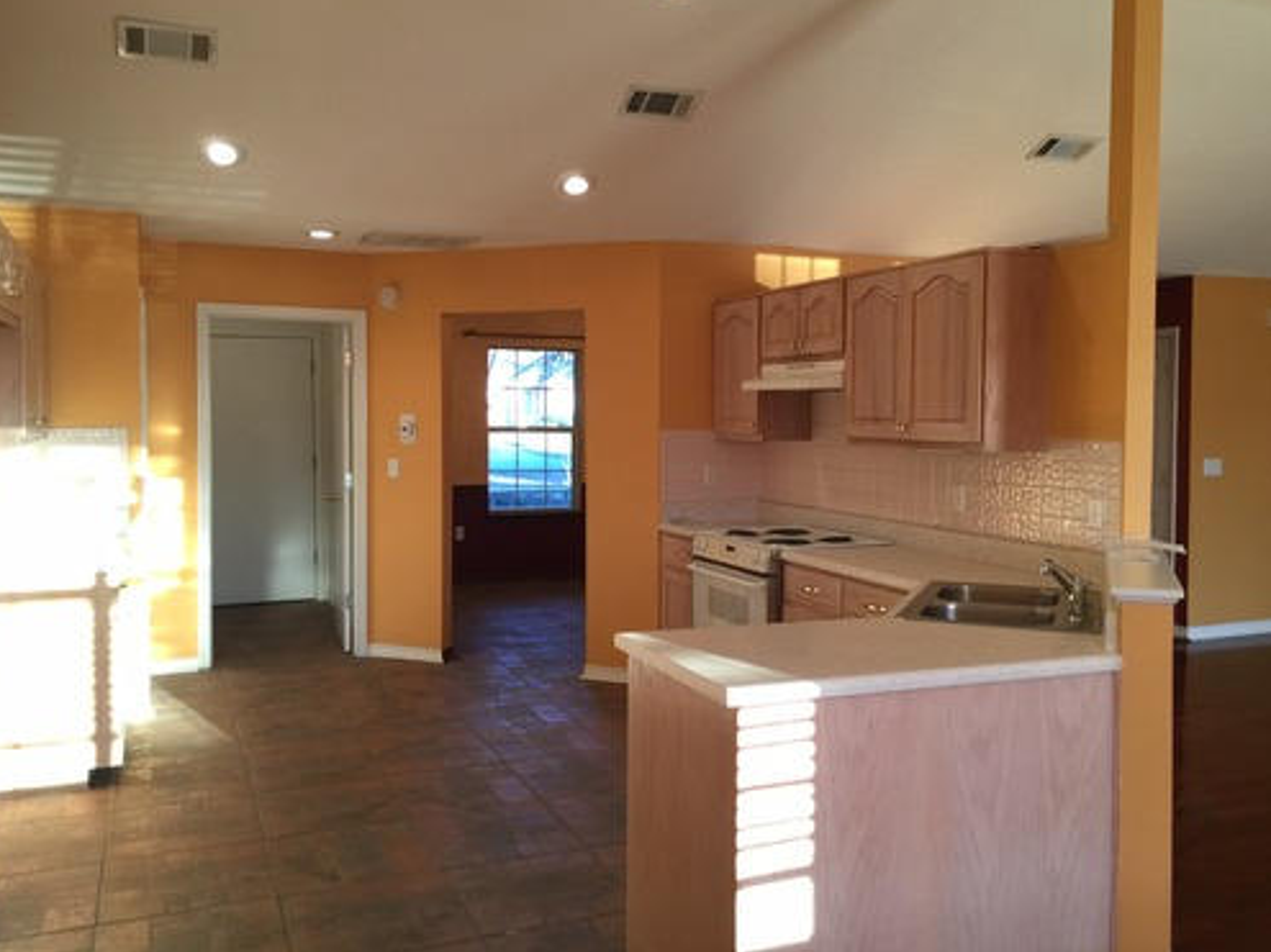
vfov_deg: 46.8
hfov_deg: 60.0
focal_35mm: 30
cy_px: 462
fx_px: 1101
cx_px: 629
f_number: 2.2
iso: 40
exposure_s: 1/30
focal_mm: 4.15
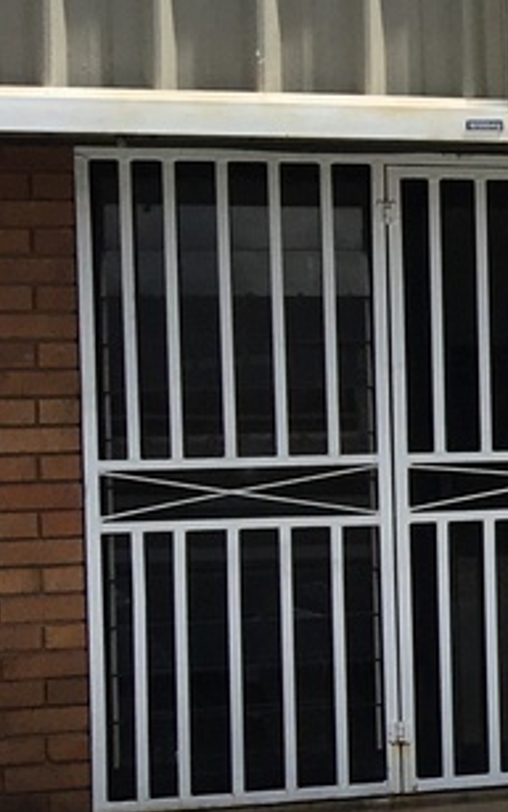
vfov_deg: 17.4
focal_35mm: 120
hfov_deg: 8.8
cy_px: 421
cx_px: 1561
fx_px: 2657
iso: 25
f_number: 2.2
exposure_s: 1/1972
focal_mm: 4.15
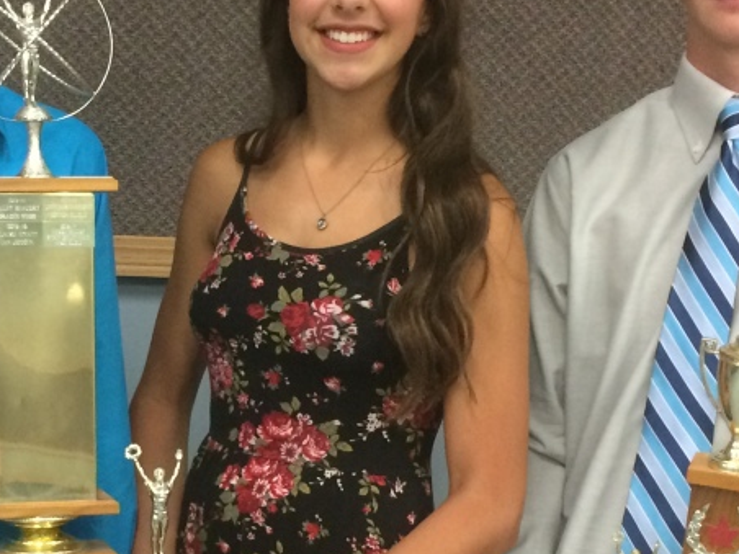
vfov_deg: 18.9
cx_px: 144
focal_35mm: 77
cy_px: 472
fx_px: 1644
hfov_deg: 24.9
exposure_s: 1/30
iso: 250
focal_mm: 4.15
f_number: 2.2
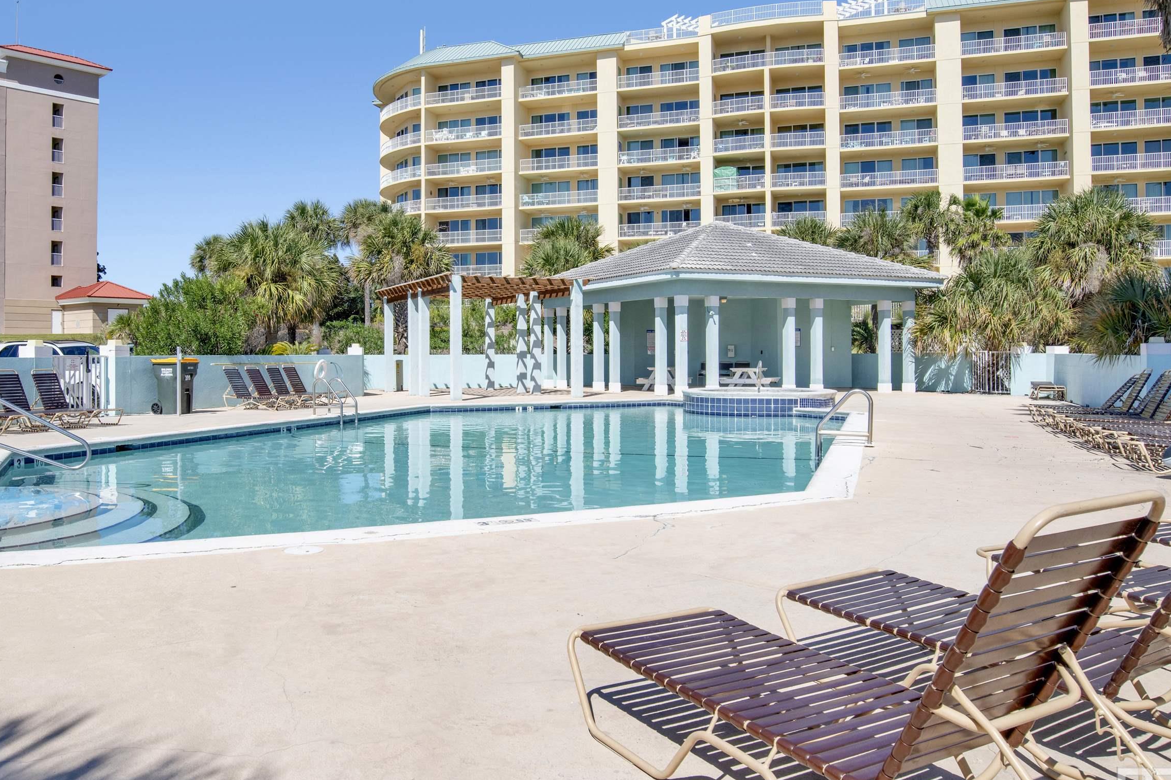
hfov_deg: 67.0
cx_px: 491
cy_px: 349
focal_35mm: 27
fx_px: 878
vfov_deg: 47.8
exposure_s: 1/400
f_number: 11
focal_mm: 20
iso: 200
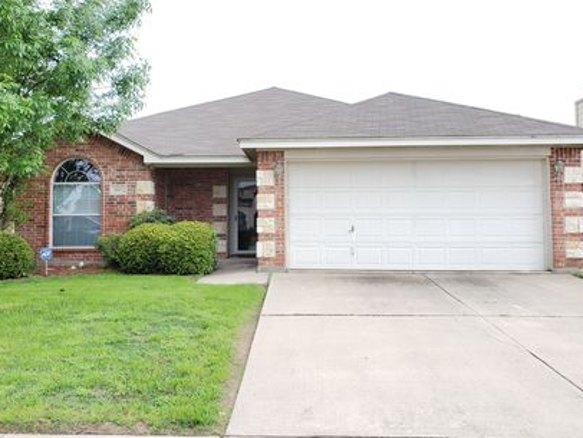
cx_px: 281
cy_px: 200
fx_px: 539
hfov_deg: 56.8
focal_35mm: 32
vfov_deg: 44.2
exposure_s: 1/214
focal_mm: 4.3
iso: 50
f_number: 2.4
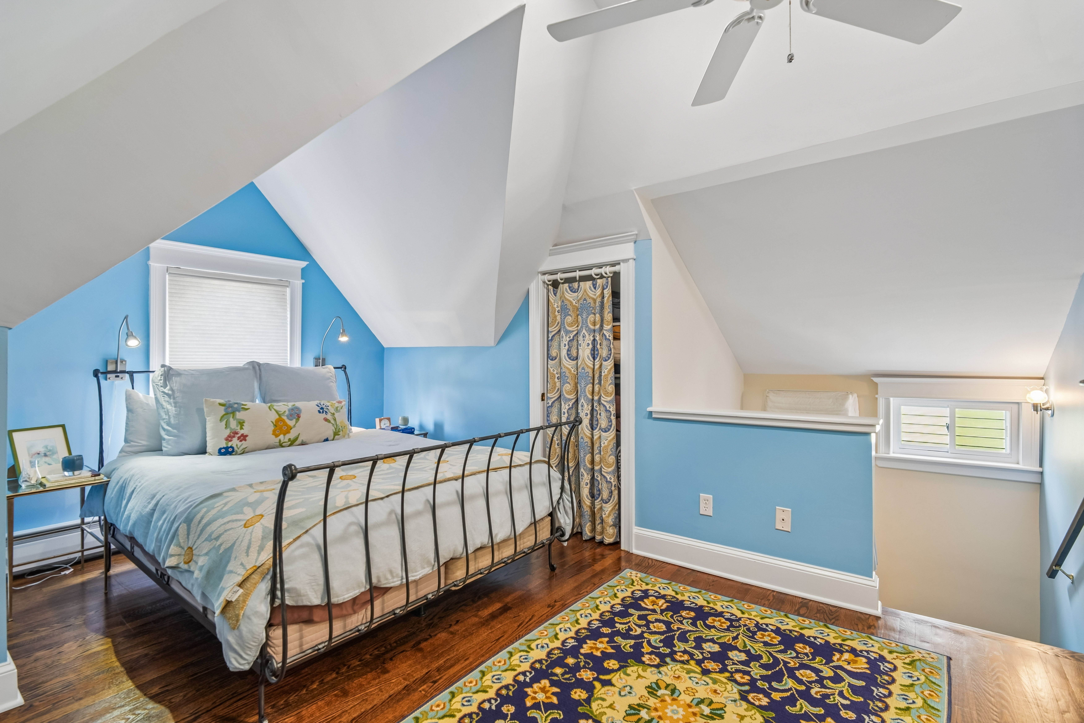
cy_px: 362
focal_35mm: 16
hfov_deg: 96.7
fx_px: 482
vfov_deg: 73.7
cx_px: 542
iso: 400
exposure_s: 1/5
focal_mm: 16
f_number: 8
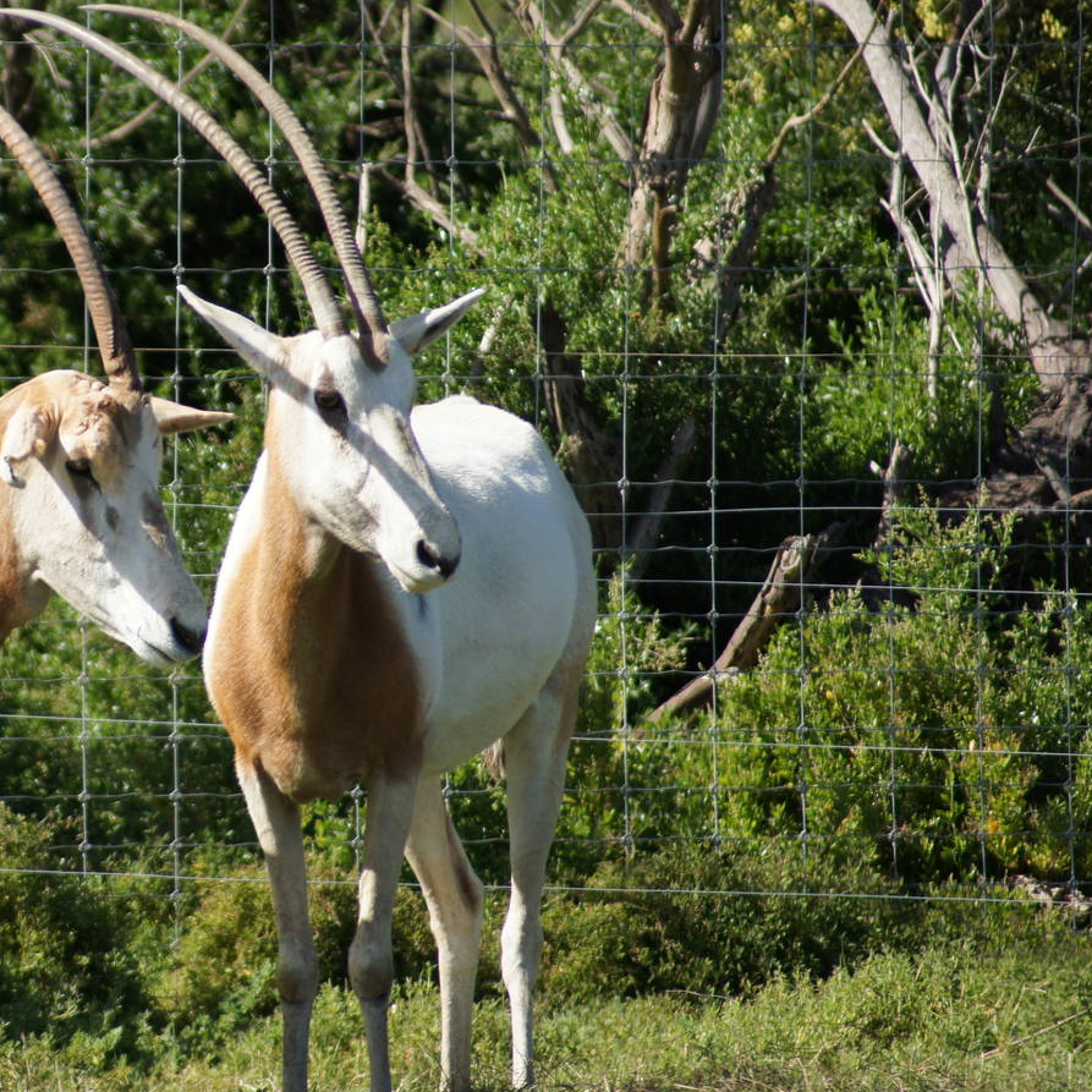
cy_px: 479
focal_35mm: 571
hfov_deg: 3.1
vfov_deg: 3.1
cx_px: 147
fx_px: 20379
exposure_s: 1/400
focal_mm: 250
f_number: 5.6
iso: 125
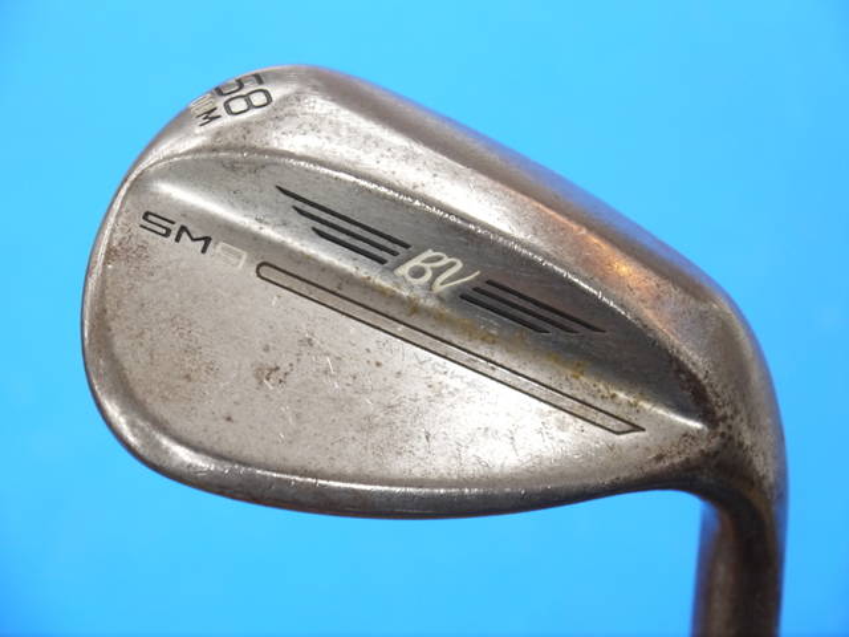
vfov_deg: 17.6
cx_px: 424
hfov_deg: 23.3
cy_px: 318
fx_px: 2060
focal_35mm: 84
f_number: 5.6
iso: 800
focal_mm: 42
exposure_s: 1/80
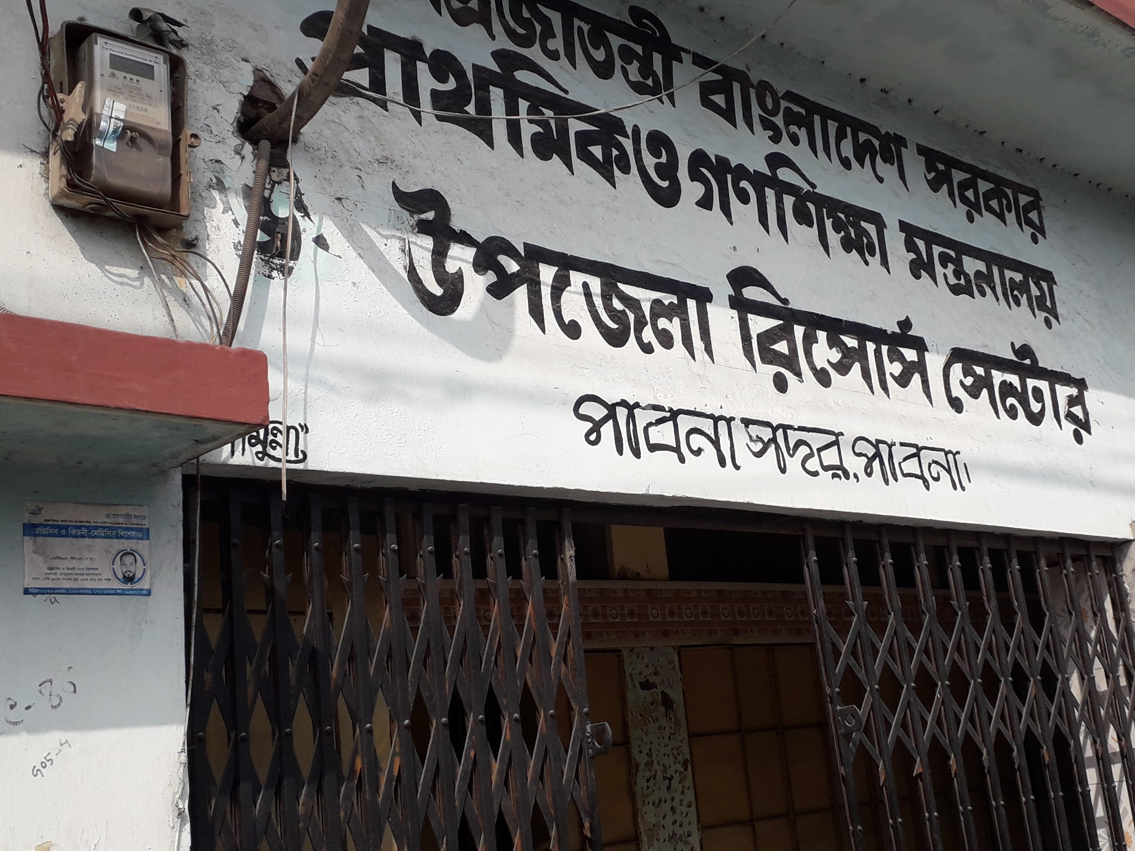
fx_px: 1410
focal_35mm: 43
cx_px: 678
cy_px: 452
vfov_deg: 33.6
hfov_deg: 43.6
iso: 40
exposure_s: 1/1916
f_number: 1.9
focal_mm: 3.6
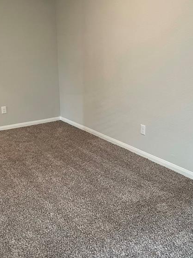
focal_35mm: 36
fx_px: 268
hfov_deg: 39.3
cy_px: 126
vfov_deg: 51.4
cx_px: 70
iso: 250
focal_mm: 4.2
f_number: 1.6
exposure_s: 1/60
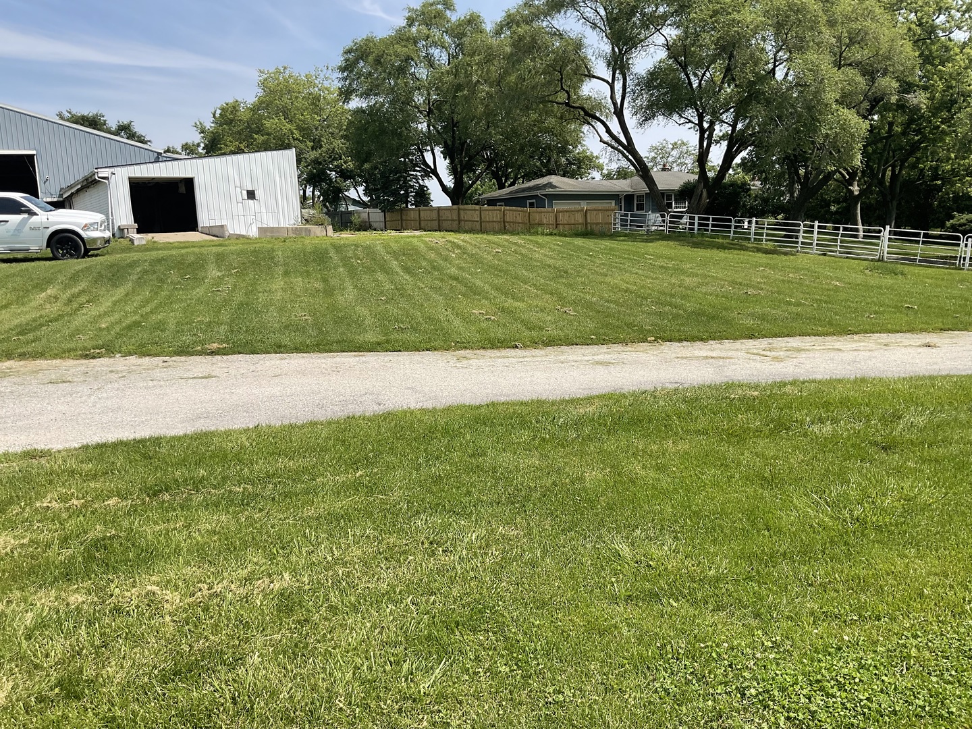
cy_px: 364
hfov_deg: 61.7
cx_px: 486
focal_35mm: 29
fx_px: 814
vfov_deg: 48.2
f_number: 1.8
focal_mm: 3
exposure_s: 1/1626
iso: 16
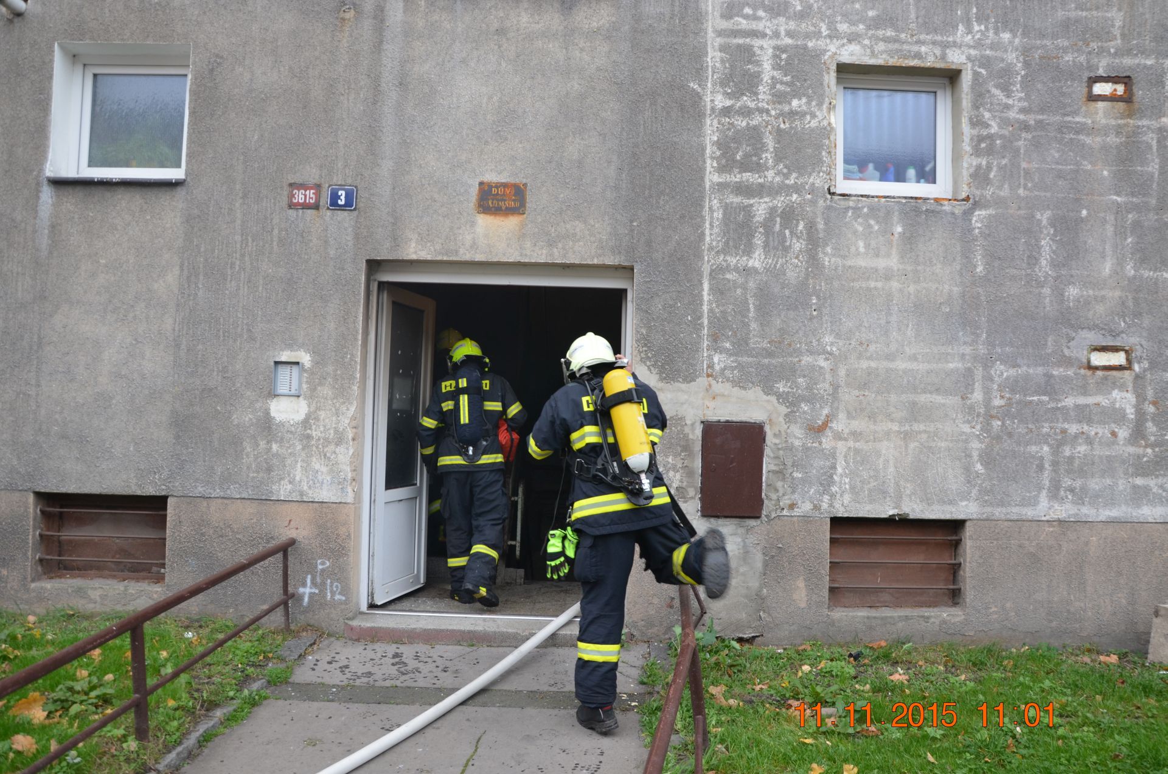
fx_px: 874
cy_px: 387
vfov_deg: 47.7
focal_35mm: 27
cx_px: 584
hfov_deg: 67.5
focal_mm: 18
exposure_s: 1/125
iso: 320
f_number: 5.6
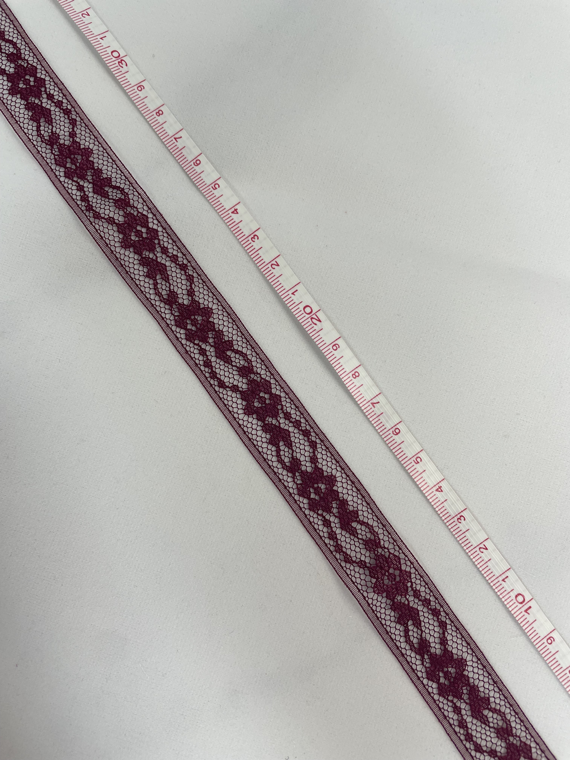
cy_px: 380
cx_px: 285
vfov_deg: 67.3
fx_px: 571
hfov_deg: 53.1
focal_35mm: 26
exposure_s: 1/116
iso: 80
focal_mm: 4.2
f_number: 1.6
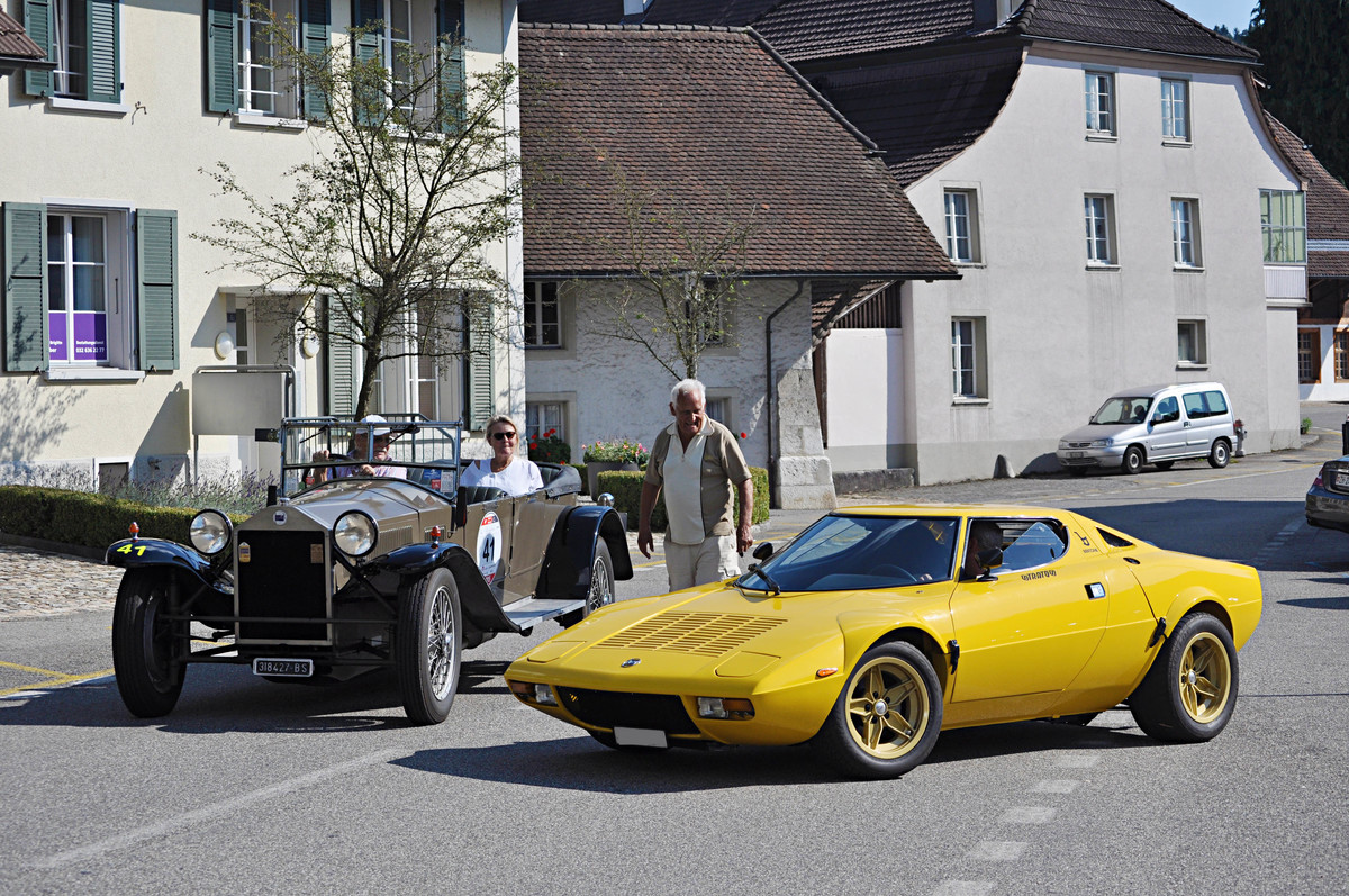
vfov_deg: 16.5
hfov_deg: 24.6
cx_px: 674
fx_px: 3088
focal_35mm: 82
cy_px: 448
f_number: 5.6
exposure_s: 1/1250
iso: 200
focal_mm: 55
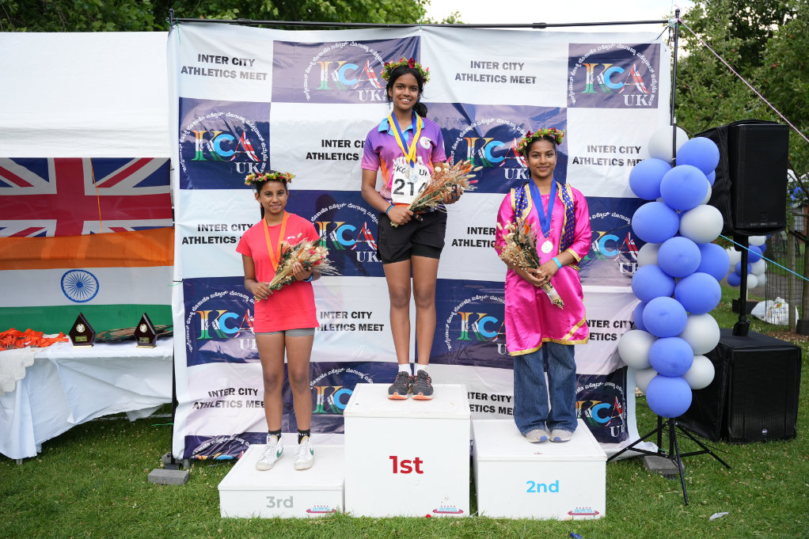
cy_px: 270
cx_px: 404
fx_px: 726
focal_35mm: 32
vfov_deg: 40.8
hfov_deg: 58.3
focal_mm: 32.3
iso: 250
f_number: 2.8
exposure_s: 1/800
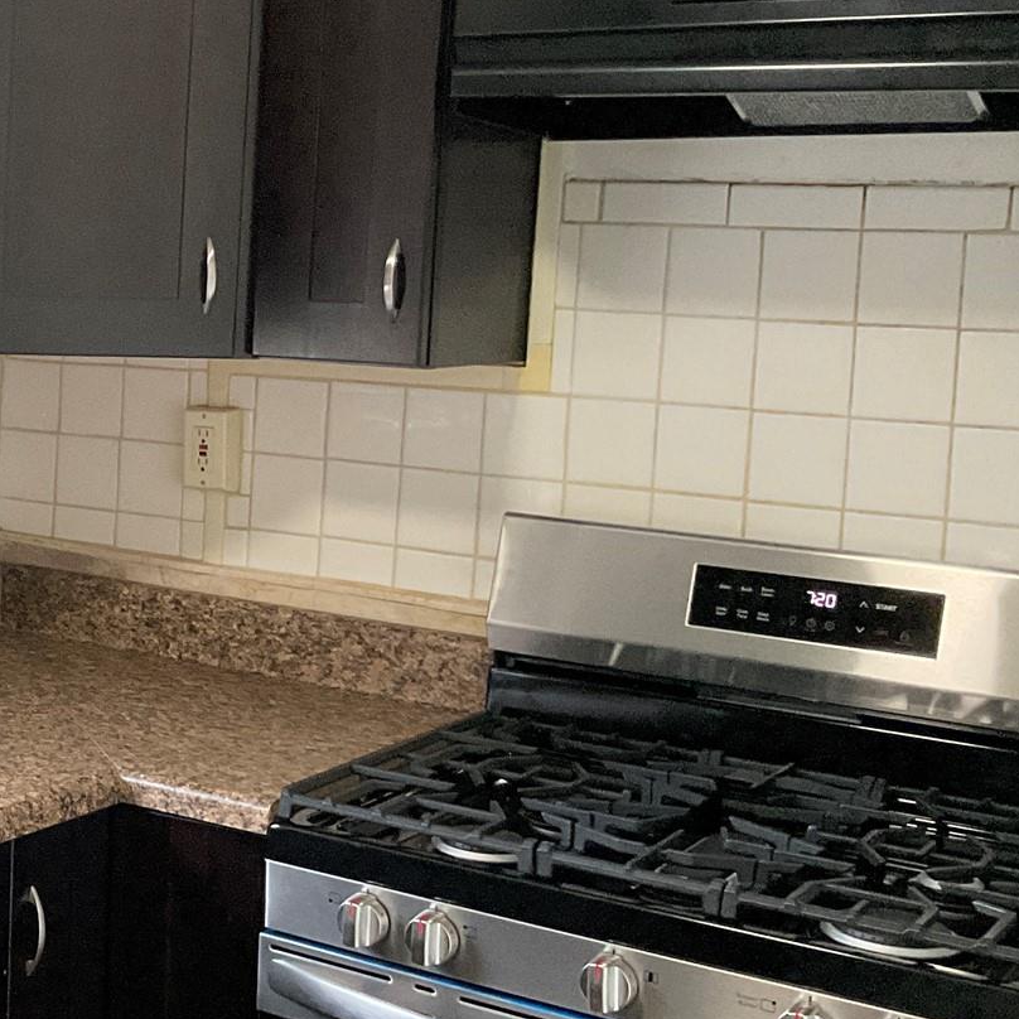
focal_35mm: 65
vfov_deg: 26.5
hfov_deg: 23.8
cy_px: 439
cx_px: -245
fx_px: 2165
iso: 100
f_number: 1.8
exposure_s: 1/60
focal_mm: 3
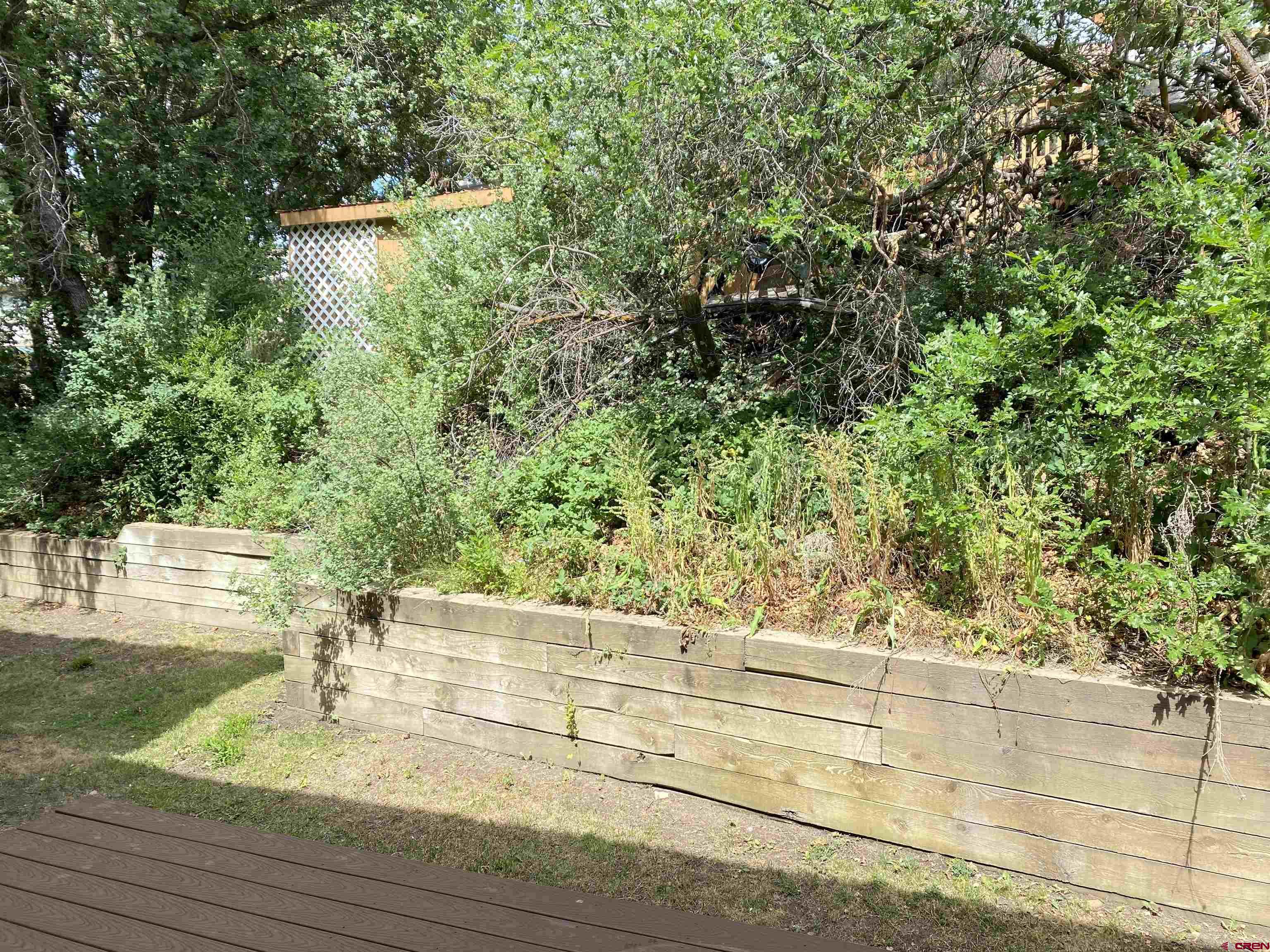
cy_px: 476
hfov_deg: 67.3
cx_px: 635
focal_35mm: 26
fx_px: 954
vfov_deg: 53.1
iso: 32
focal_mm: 4.25
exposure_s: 1/693
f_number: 1.8
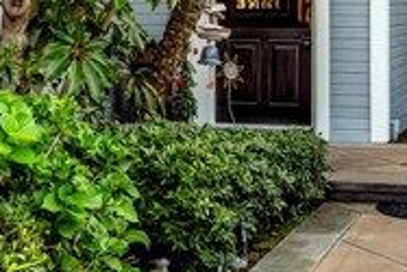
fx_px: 928
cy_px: -7
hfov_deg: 24.1
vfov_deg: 16.3
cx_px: 359
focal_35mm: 82
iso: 125
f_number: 9
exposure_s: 1/10
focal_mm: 24
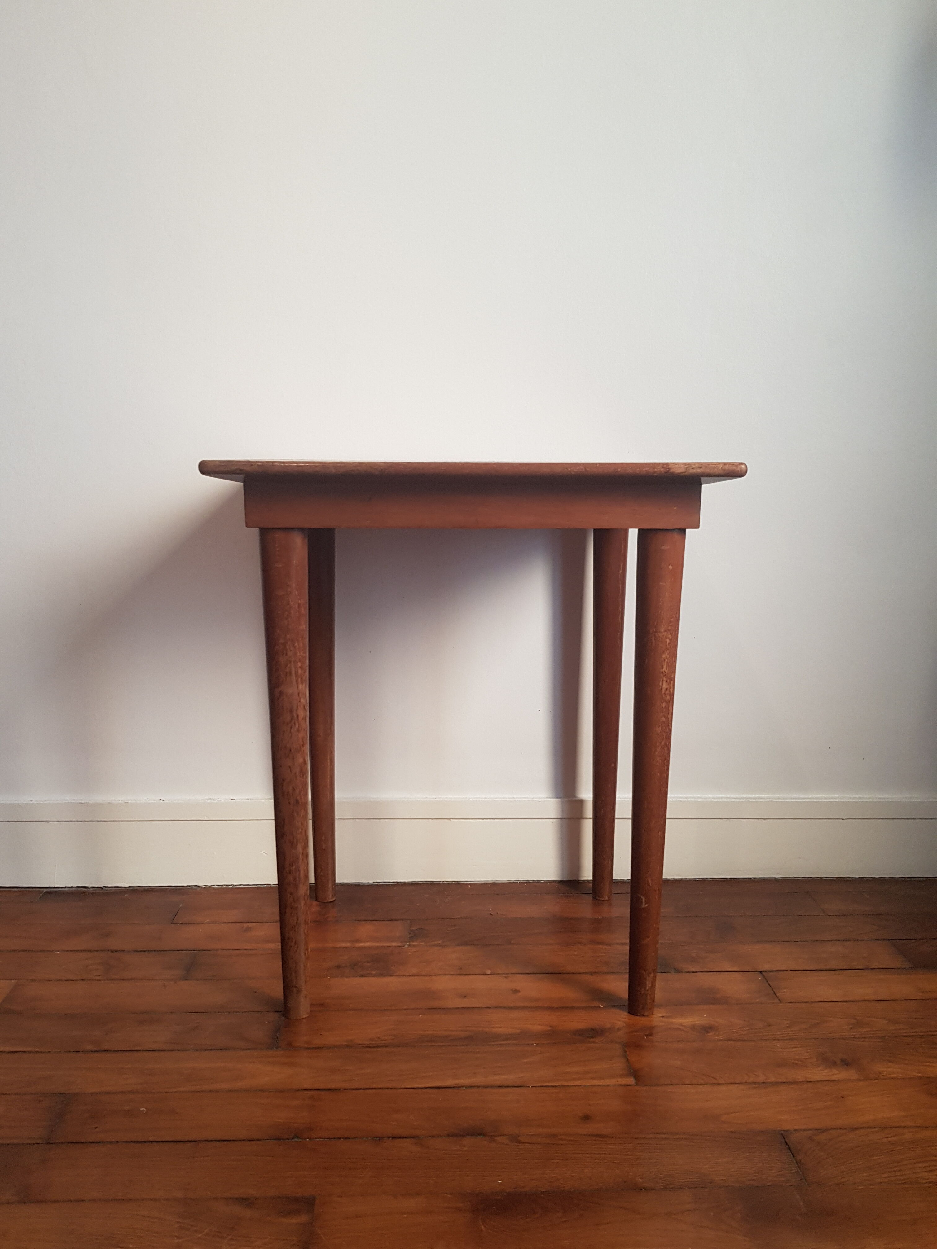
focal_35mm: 26
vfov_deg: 67.3
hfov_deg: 53.1
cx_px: 468
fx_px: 938
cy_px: 624
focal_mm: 4.2
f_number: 1.7
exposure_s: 1/50
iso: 160
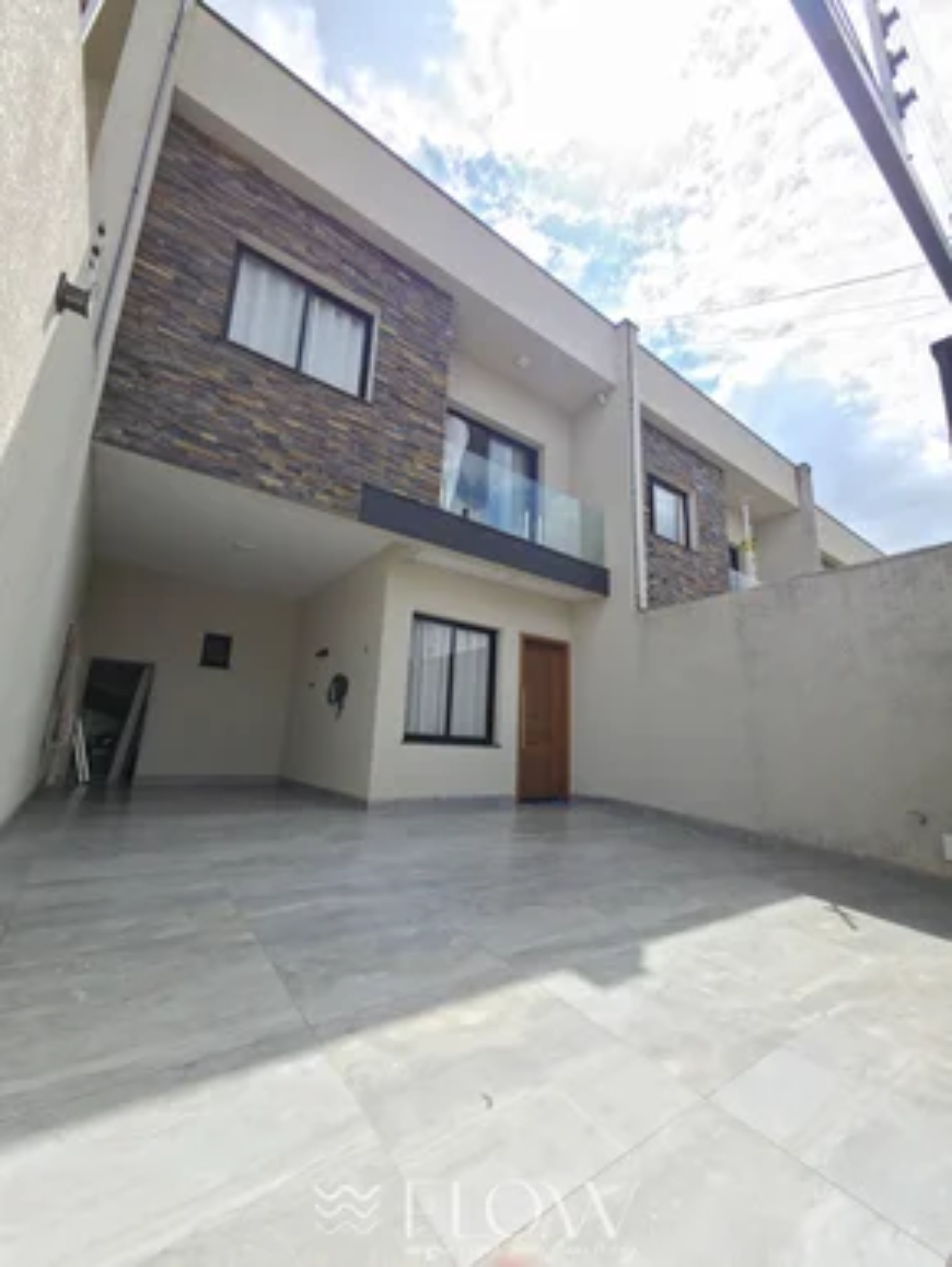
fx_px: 476
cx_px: 476
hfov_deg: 90.0
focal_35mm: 13
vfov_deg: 106.1
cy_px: 634
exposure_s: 1/4091
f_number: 1.9
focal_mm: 2.2
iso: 20
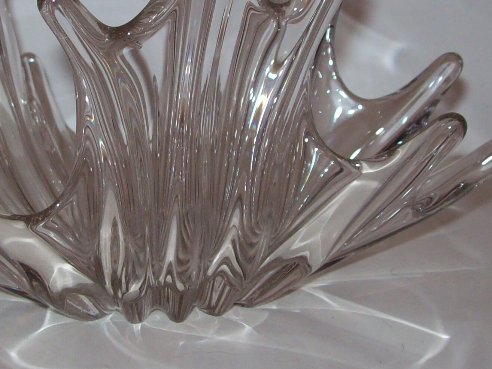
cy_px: 139
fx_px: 1108
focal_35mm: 78
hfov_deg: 24.8
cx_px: 137
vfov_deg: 18.9
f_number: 2.7
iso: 80
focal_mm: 6
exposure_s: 1/64
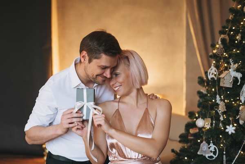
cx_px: 122
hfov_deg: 39.6
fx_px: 340
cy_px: 82
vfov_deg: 27.0
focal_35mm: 50
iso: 320
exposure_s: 1/125
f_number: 2.2
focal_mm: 50
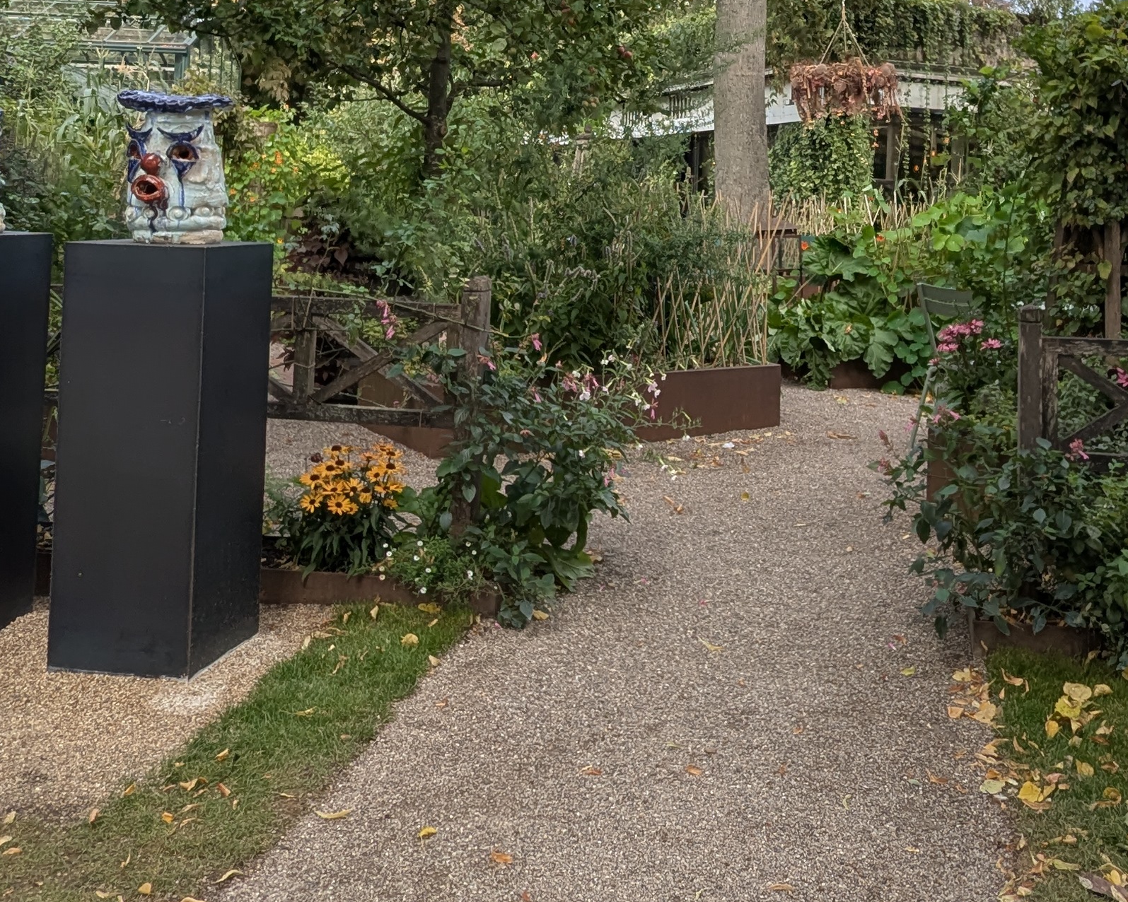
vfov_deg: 35.9
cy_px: 163
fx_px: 1335
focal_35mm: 40
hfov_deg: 45.3
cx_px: 724
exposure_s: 1/1045
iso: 53
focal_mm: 2.35
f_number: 2.2
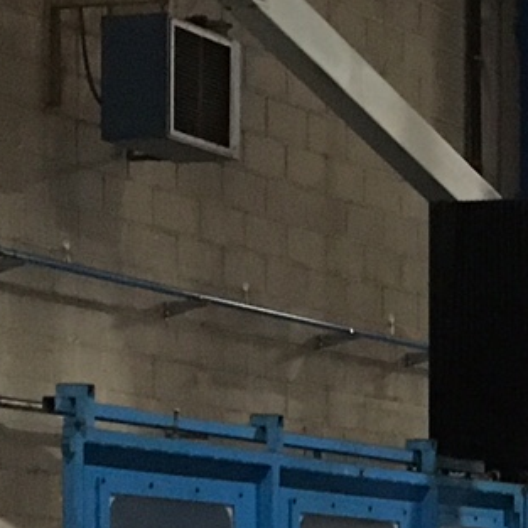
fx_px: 2847
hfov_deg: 10.1
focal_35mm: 165
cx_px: 865
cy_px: 827
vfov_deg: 10.2
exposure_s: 1/25
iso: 200
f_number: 2.2
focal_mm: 4.15
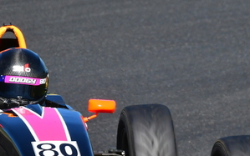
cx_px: 71
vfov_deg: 0.8
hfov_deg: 1.3
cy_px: 89
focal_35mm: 1678
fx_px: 11435
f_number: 11
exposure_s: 1/640
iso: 500
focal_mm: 410
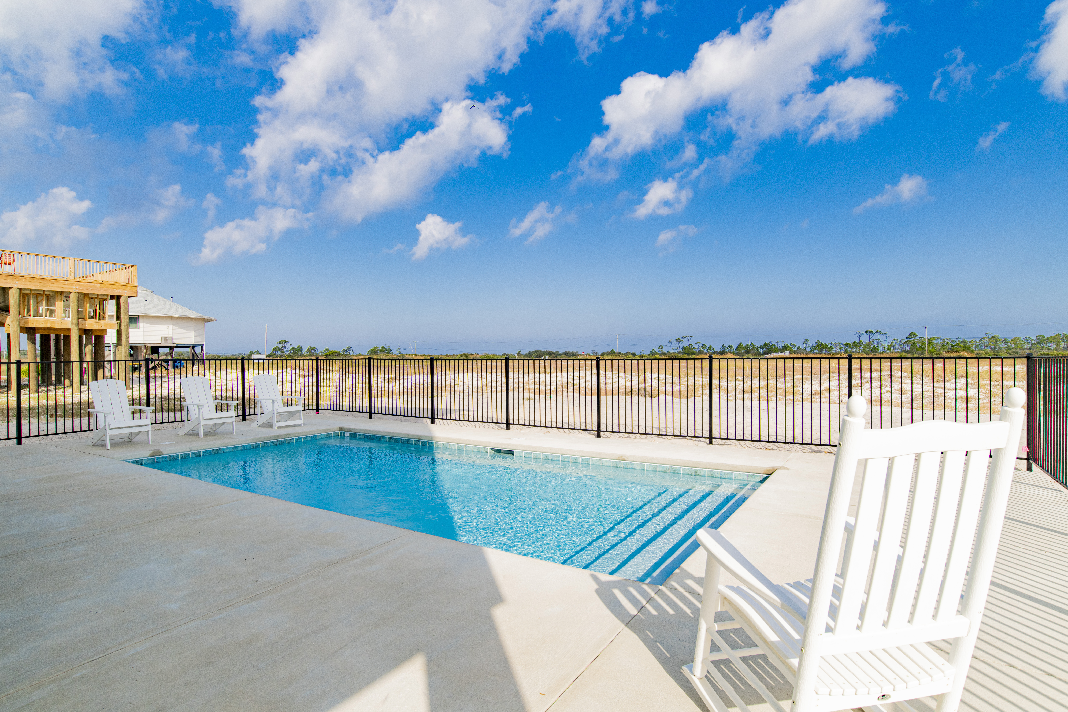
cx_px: 534
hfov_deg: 86.9
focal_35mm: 19
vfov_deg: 64.6
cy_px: 356
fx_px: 564
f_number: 11
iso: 200
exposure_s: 1/500
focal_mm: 19
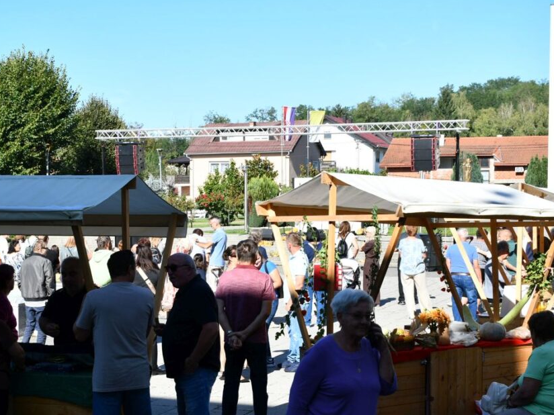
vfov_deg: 19.6
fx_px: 1200
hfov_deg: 25.9
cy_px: 279
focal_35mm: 75
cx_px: 209
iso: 110
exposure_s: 1/250
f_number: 8
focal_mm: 34
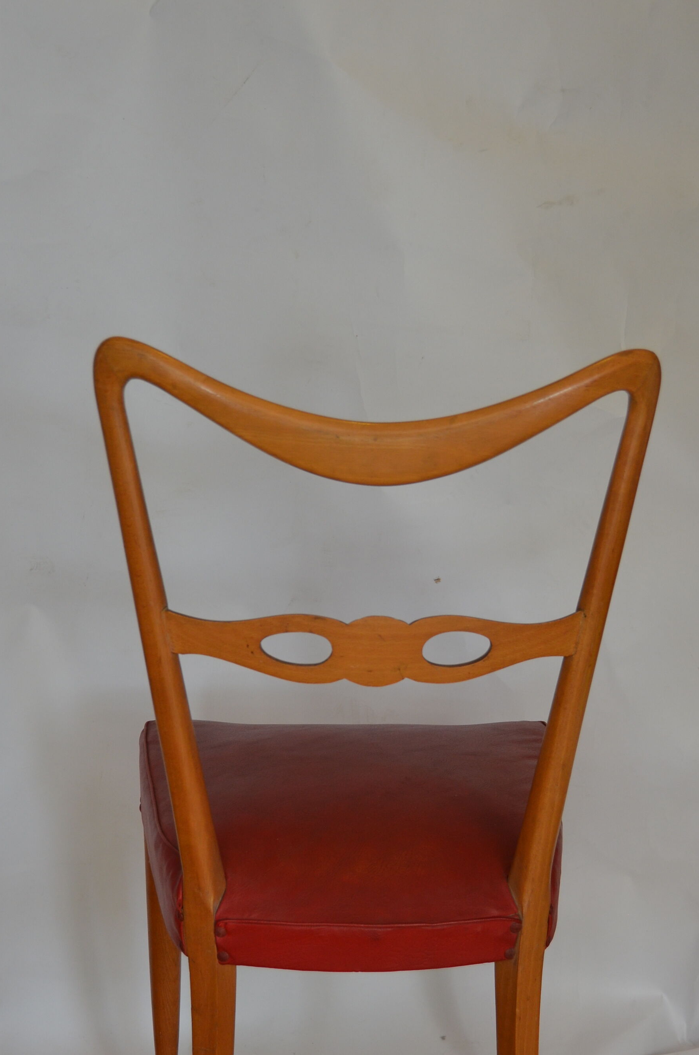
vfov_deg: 34.3
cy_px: 693
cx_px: 399
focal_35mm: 58
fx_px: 1696
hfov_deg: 23.3
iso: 400
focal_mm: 28
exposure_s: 1/60
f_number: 4
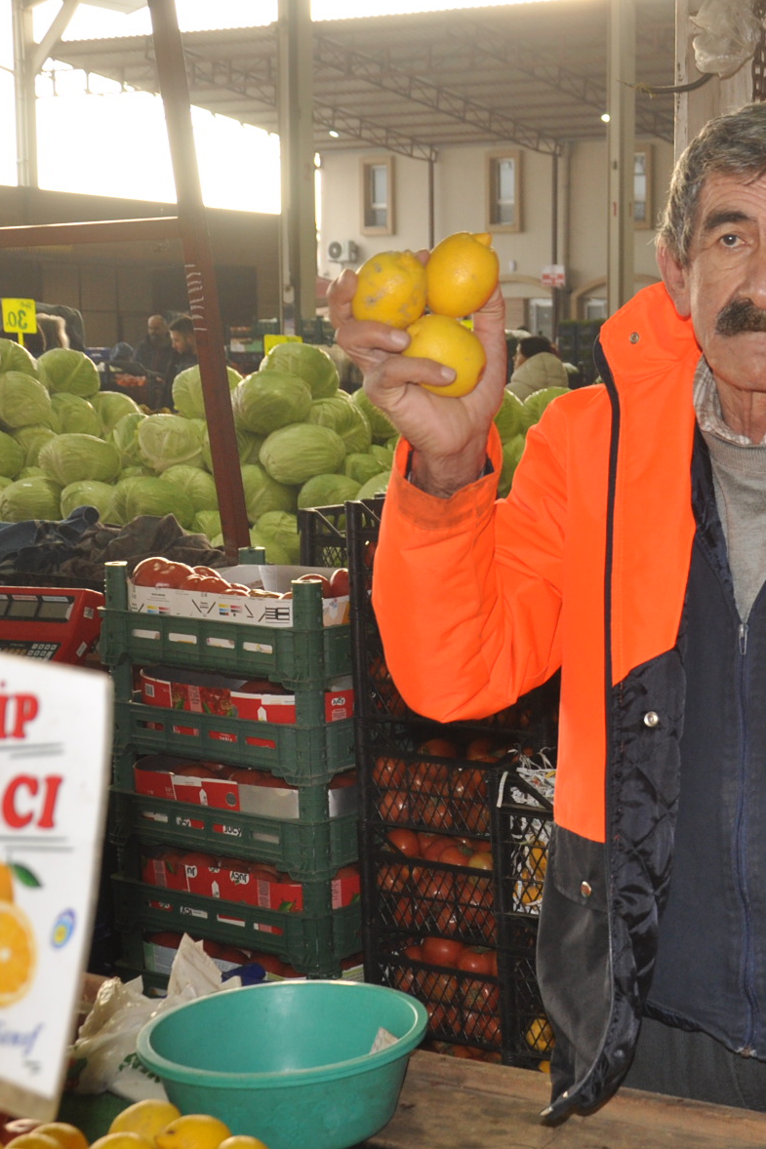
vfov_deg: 33.4
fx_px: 1915
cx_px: 801
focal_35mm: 60
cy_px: 551
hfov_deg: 21.6
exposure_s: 1/125
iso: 400
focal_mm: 22
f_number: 3.8
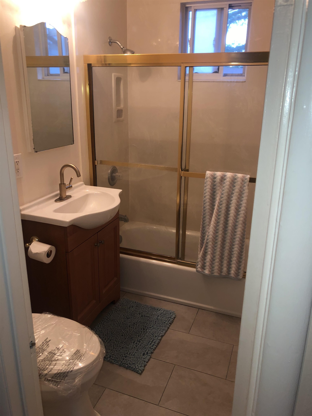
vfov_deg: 63.4
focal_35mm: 28
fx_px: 336
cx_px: 156
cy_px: 208
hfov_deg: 49.7
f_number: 1.8
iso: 40
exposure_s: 1/15
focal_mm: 3.99
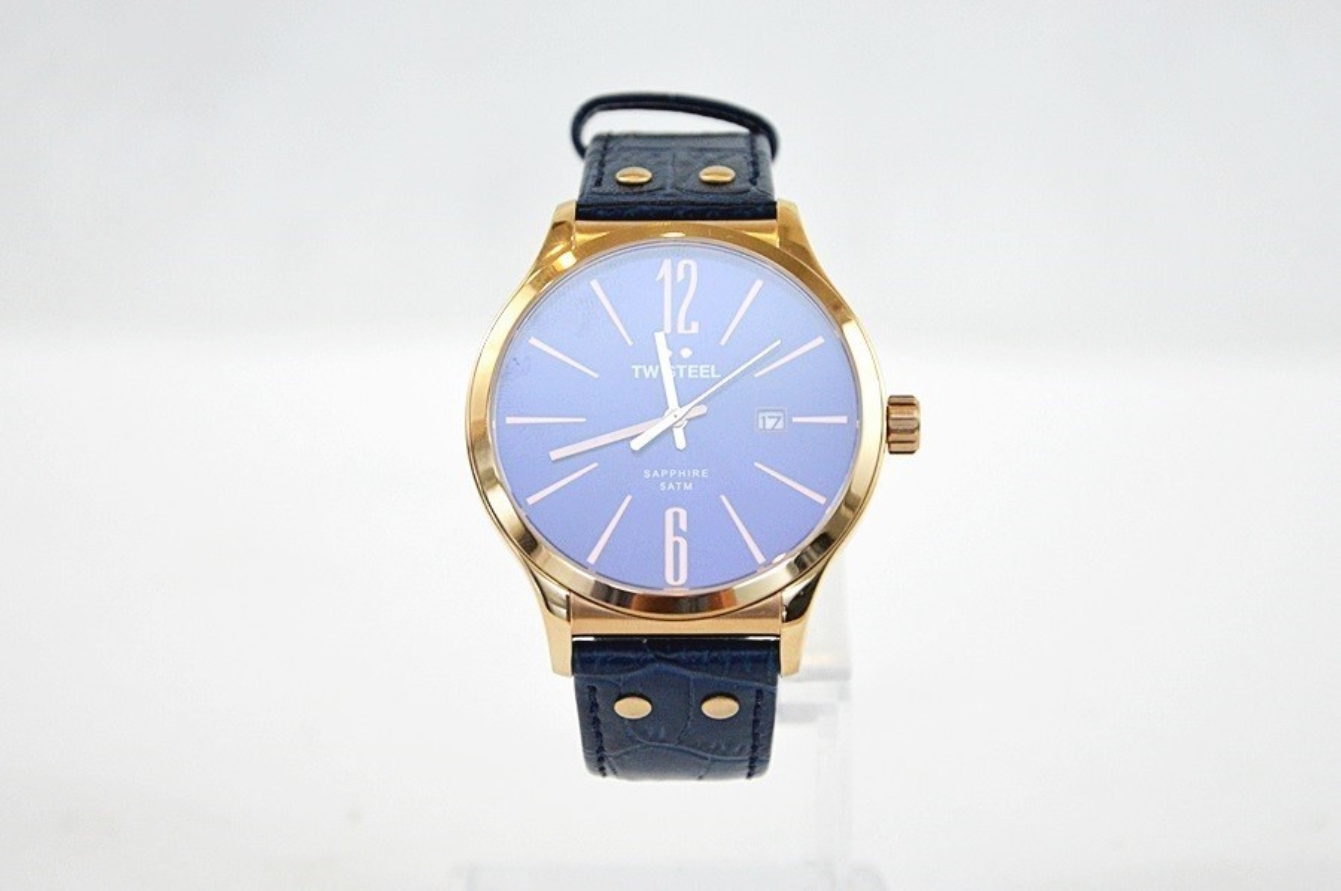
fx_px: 3907
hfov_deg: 19.5
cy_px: 446
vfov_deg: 13.0
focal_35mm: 105
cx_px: 670
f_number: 5.3
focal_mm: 70
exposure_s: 1/250
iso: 1600
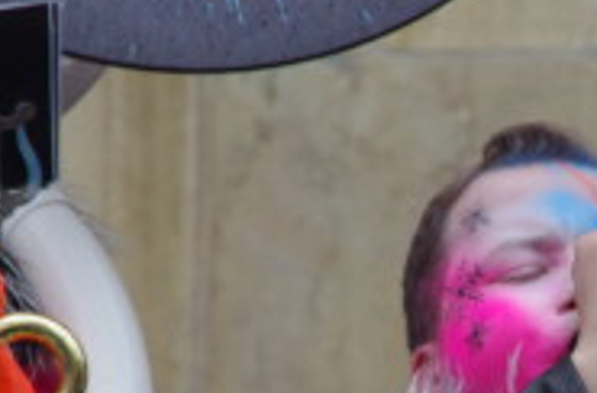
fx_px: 13403
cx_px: 620
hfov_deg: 2.6
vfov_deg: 1.7
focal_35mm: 811
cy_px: 330
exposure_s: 1/250
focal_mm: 200
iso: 1600
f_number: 10
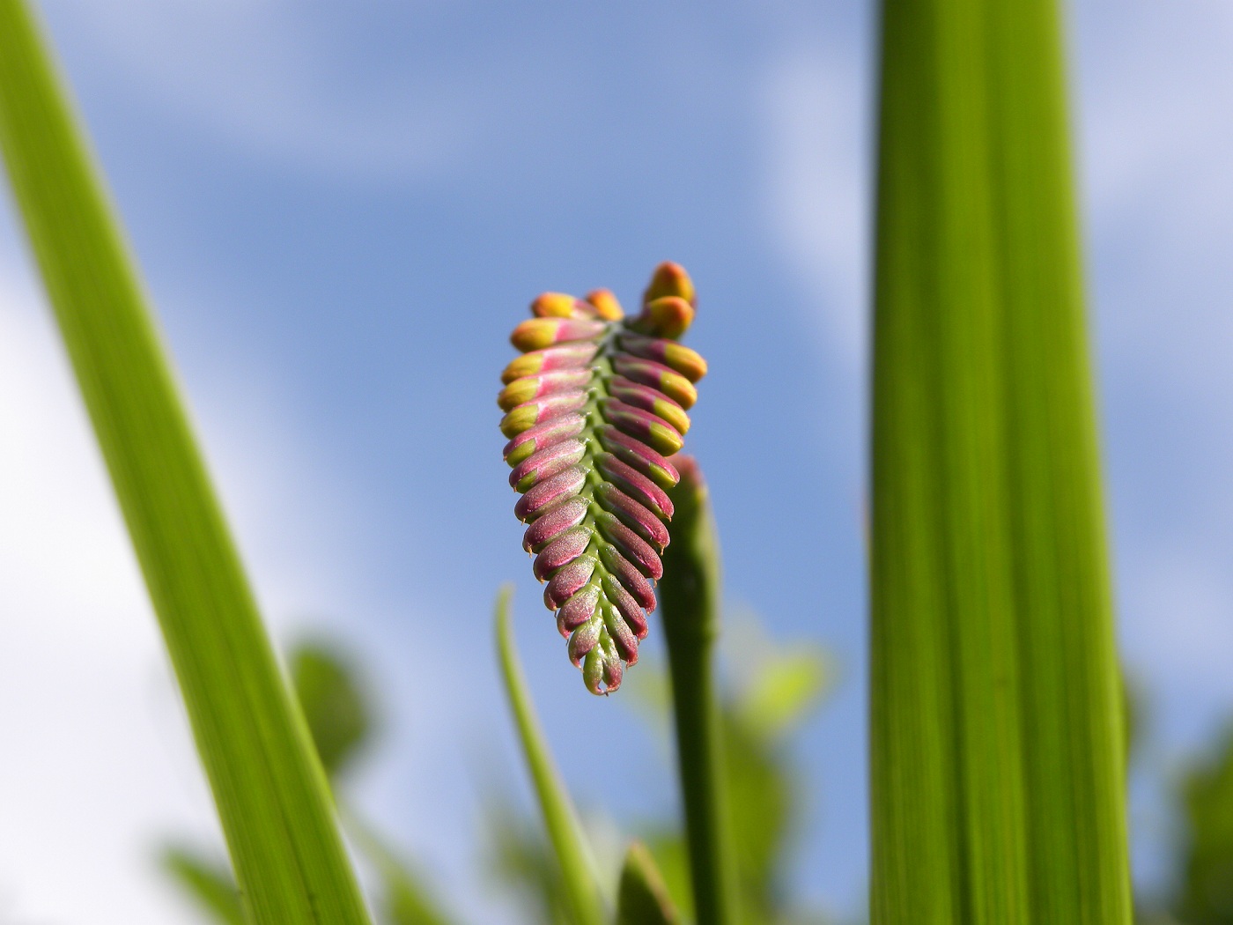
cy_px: 462
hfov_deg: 20.7
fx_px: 3384
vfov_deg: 15.6
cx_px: 616
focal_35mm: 95
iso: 64
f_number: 4.5
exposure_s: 1/508
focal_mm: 16.9
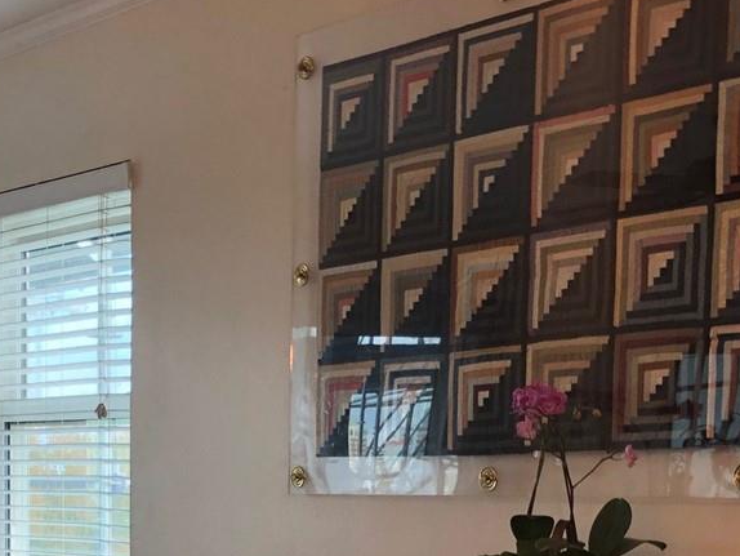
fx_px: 1668
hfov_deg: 24.9
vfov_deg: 18.2
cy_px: 621
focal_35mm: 78
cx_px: 231
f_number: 1.8
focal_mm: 4
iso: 64
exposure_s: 1/120
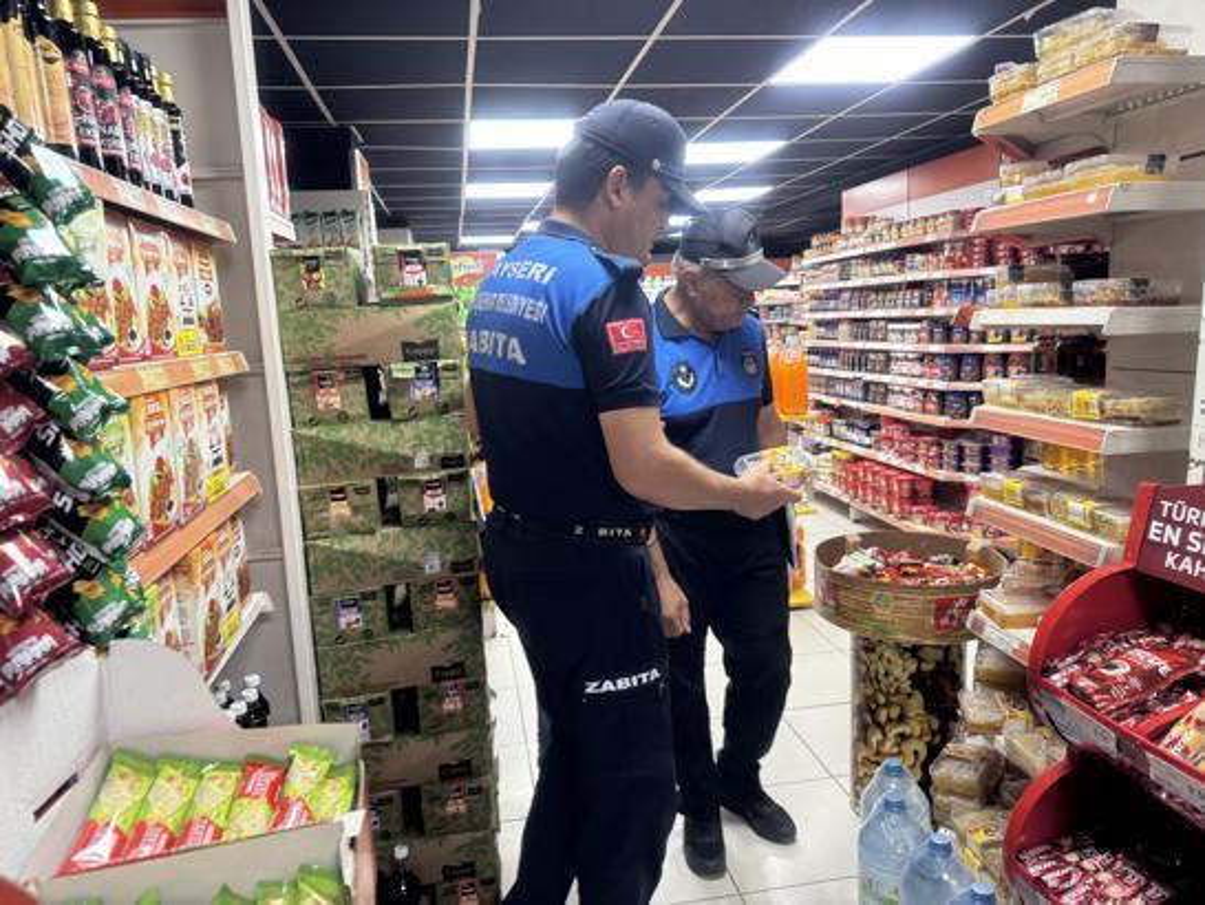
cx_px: 602
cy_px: 452
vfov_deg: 56.9
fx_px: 836
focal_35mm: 24
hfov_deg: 71.6
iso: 160
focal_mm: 6.76
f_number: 1.78
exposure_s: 1/50
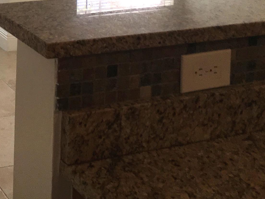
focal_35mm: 79
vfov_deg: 17.4
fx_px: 605
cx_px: -40
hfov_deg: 23.0
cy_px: -68
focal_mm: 4.15
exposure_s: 1/120
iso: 32
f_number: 2.2
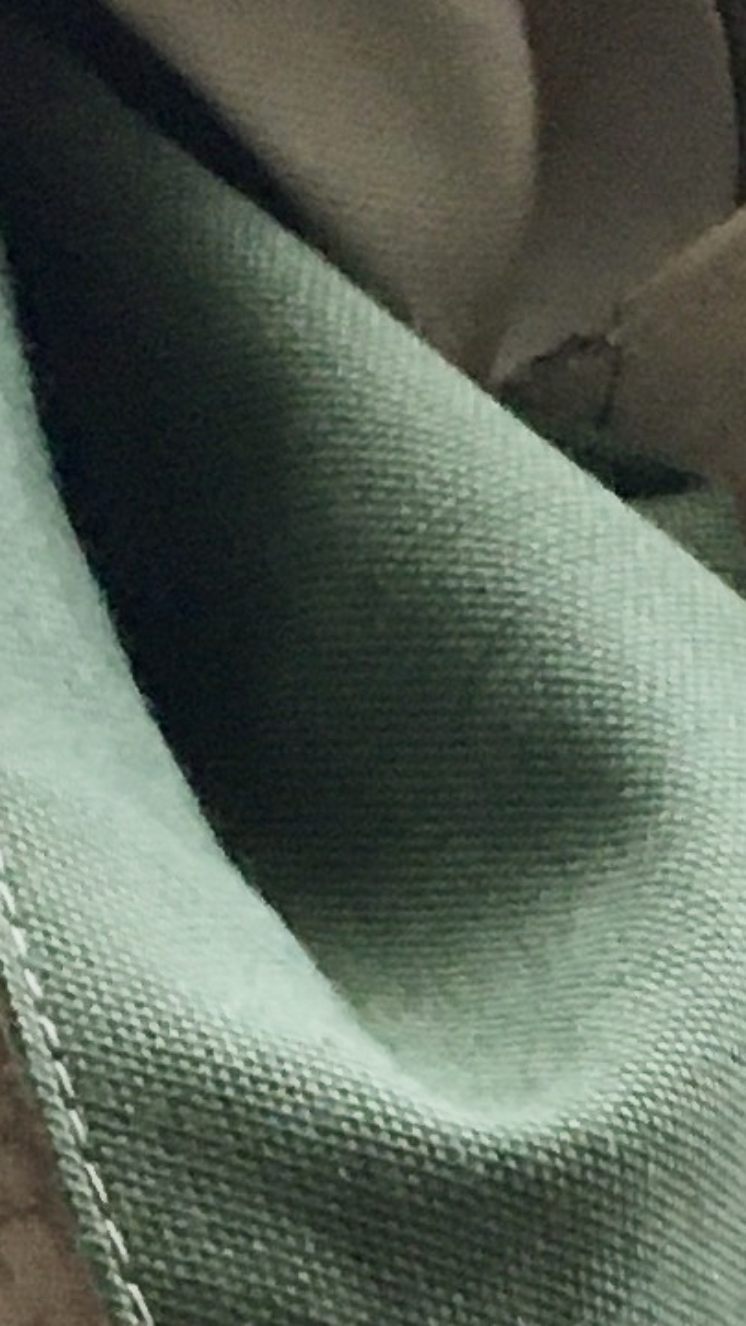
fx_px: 6224
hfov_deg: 6.9
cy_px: 1593
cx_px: 569
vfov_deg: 11.9
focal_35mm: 177
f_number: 2.2
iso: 100
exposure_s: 1/30
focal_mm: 4.15
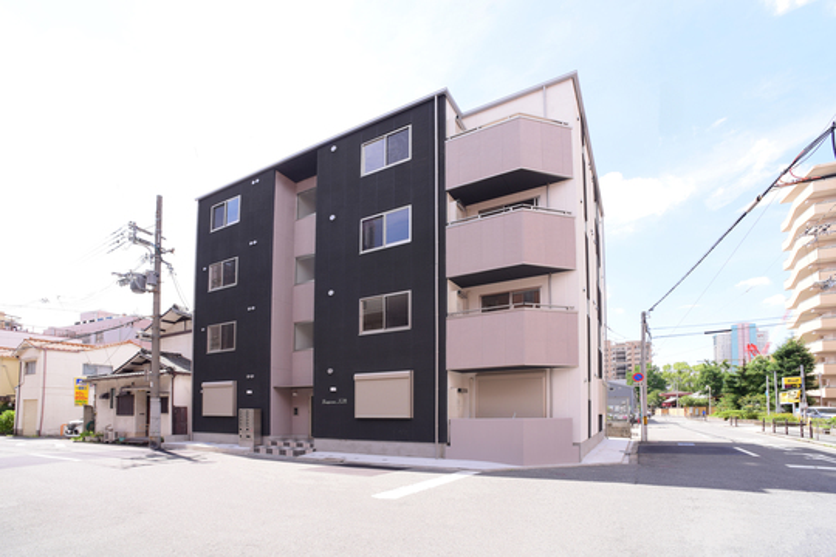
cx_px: 418
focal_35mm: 14
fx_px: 325
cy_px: 278
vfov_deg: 81.2
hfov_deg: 104.3
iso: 160
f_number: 11
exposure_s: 1/60
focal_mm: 14
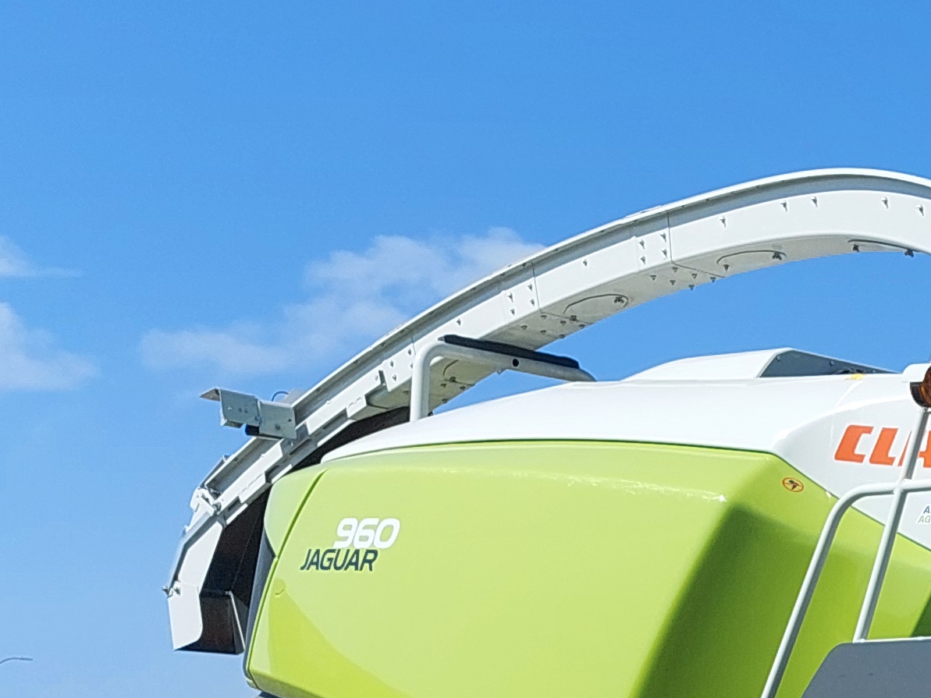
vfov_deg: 15.2
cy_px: 876
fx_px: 2501
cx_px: 1311
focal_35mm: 93
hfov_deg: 19.0
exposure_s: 1/1202
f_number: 1.8
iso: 25
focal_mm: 5.23
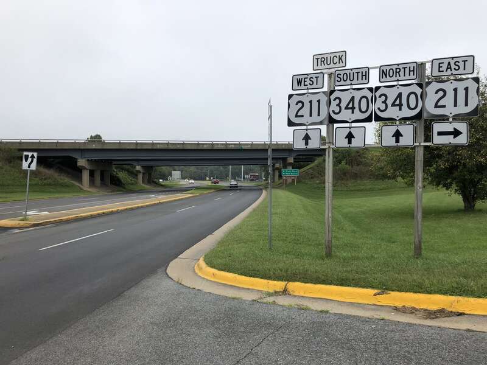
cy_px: 182
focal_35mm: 28
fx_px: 394
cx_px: 244
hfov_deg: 63.4
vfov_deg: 49.7
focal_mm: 4
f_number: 1.8
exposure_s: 1/736
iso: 20
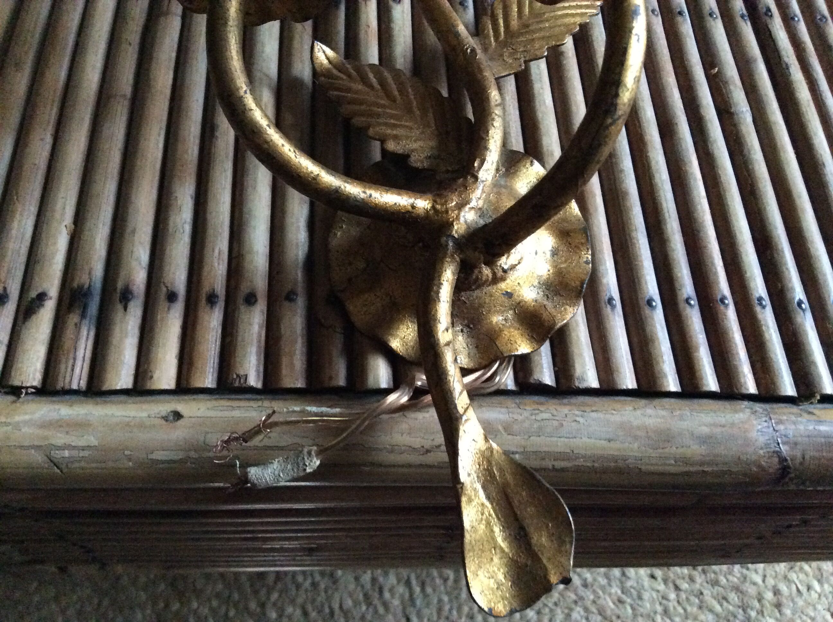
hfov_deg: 56.9
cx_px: 416
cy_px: 311
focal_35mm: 32
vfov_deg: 44.1
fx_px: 769
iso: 500
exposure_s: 1/17
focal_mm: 3.3
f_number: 2.4
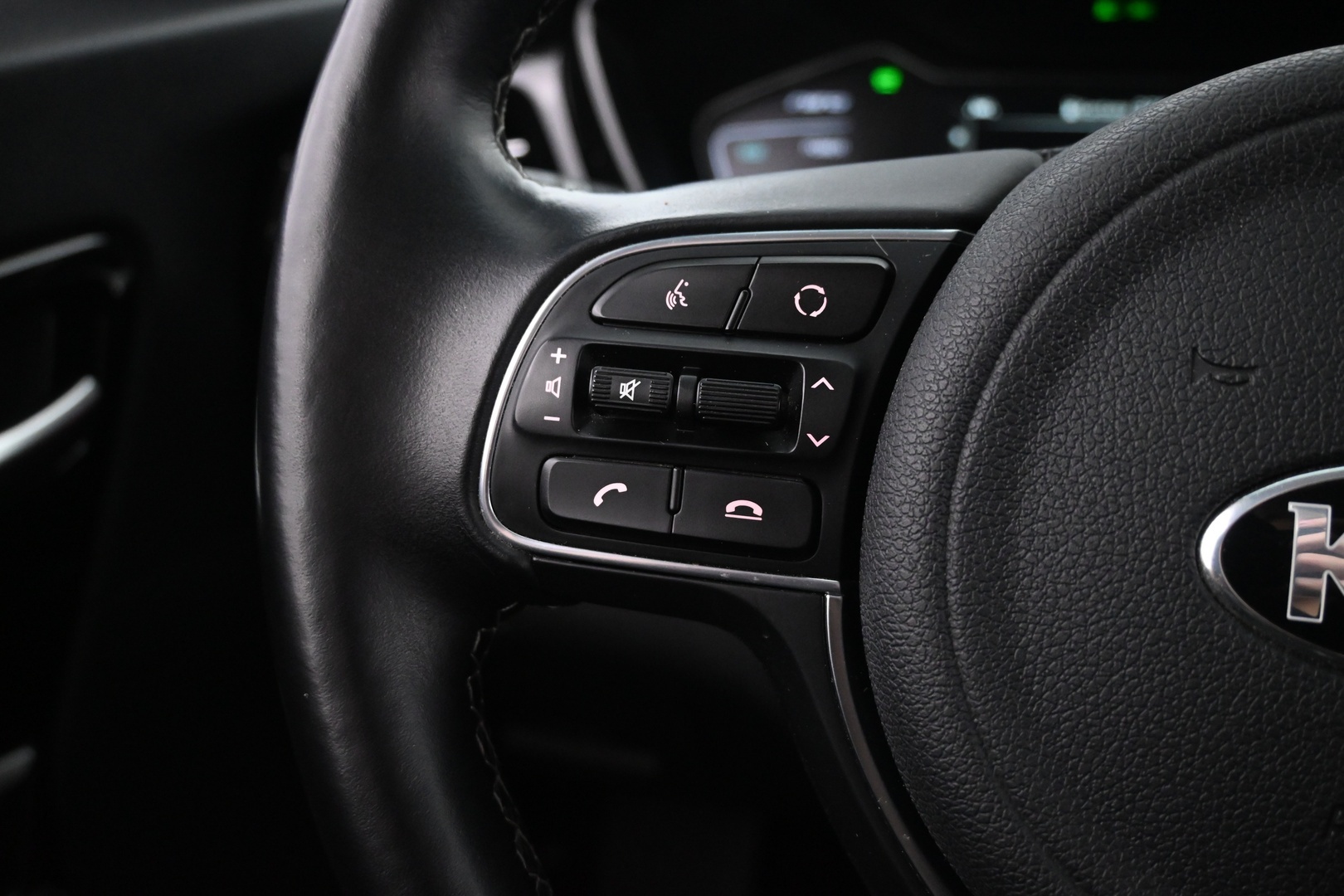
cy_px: 448
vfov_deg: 42.6
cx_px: 672
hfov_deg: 60.7
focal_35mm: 31
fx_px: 1148
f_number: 3.8
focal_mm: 20.5
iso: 3200
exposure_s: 1/30
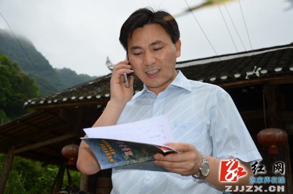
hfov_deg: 43.7
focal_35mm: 45
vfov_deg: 29.7
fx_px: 365
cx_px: 146
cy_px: 97
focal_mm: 30
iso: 200
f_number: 4.2
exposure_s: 1/160
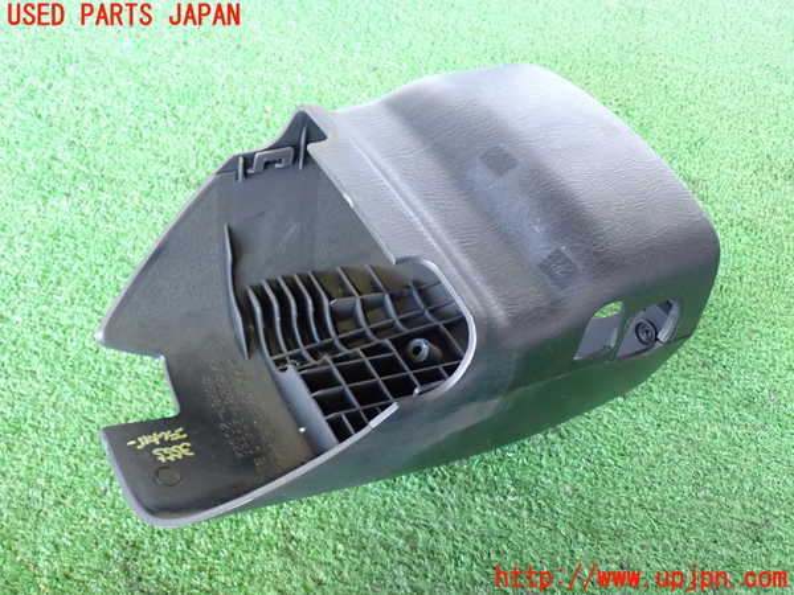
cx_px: 397
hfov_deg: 51.4
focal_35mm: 36
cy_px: 298
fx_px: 826
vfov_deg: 39.7
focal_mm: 6.37
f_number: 2.5
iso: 800
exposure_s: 1/40
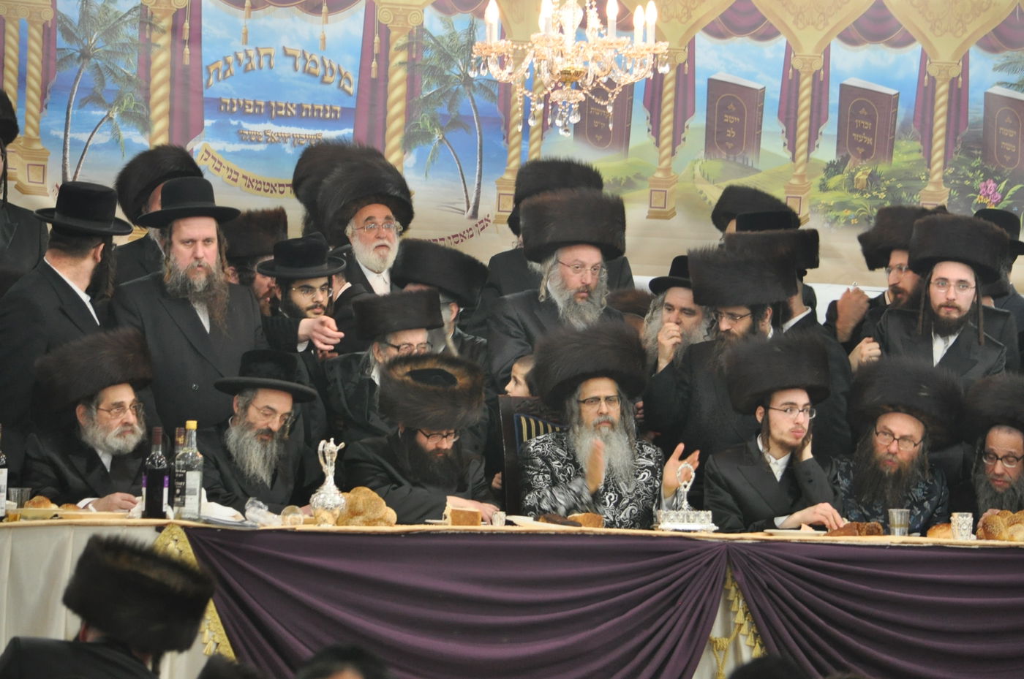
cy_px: 340
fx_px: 5325
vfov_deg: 7.3
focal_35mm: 188
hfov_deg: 11.0
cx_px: 512
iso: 1000
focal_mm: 125
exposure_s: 1/50
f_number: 5
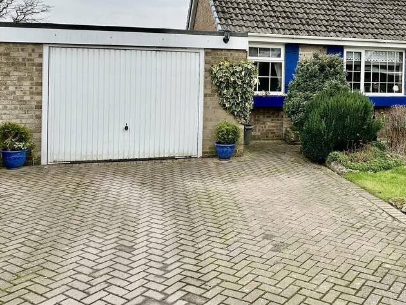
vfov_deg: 35.9
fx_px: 458
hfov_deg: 46.0
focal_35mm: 39
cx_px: 308
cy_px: 73
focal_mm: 6.86
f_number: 1.78
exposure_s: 1/1227
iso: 80
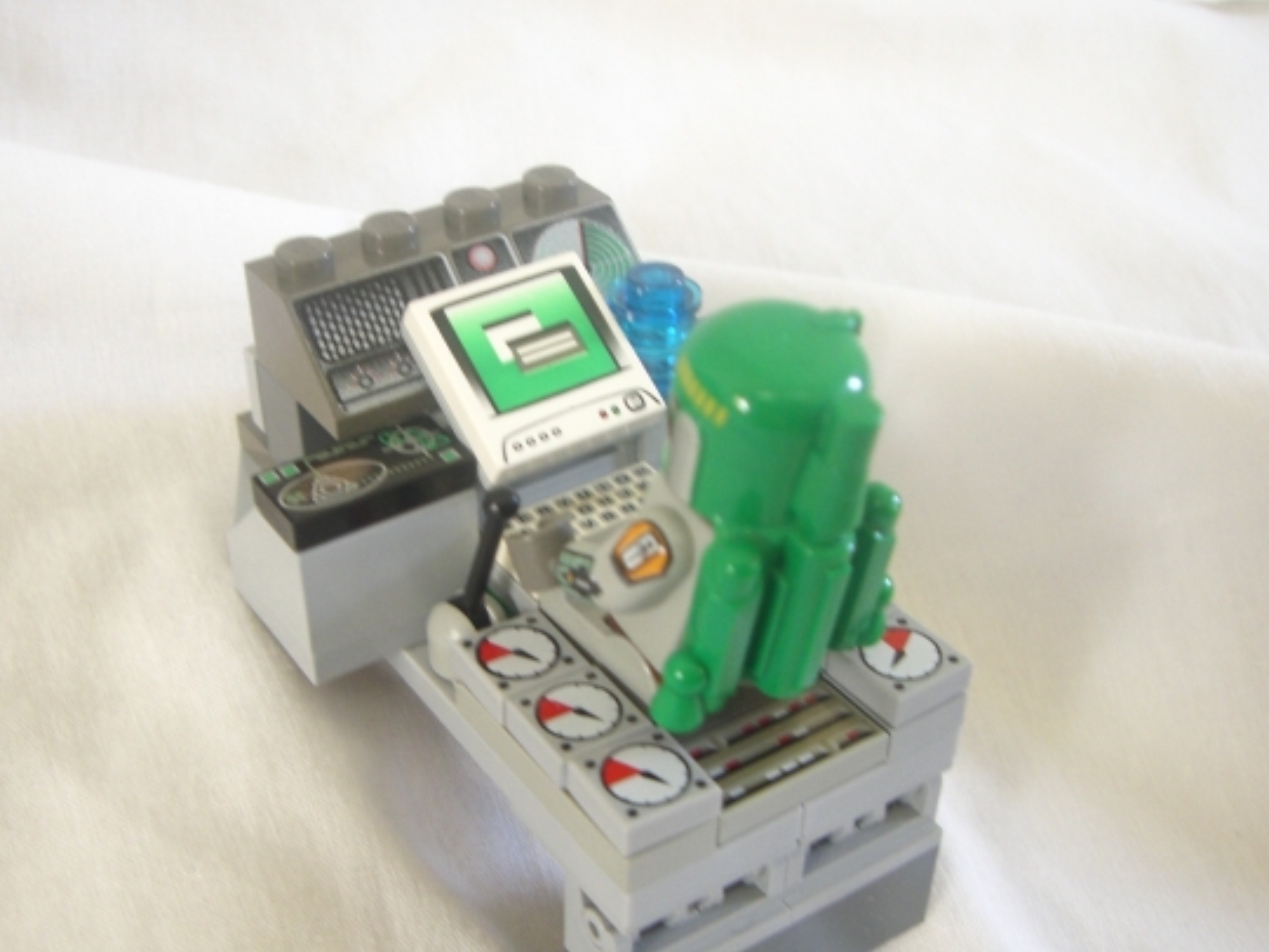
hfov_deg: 42.0
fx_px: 1650
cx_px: 569
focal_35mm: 45
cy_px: 524
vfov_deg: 32.2
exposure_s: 1/10
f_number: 2.7
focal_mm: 6.2
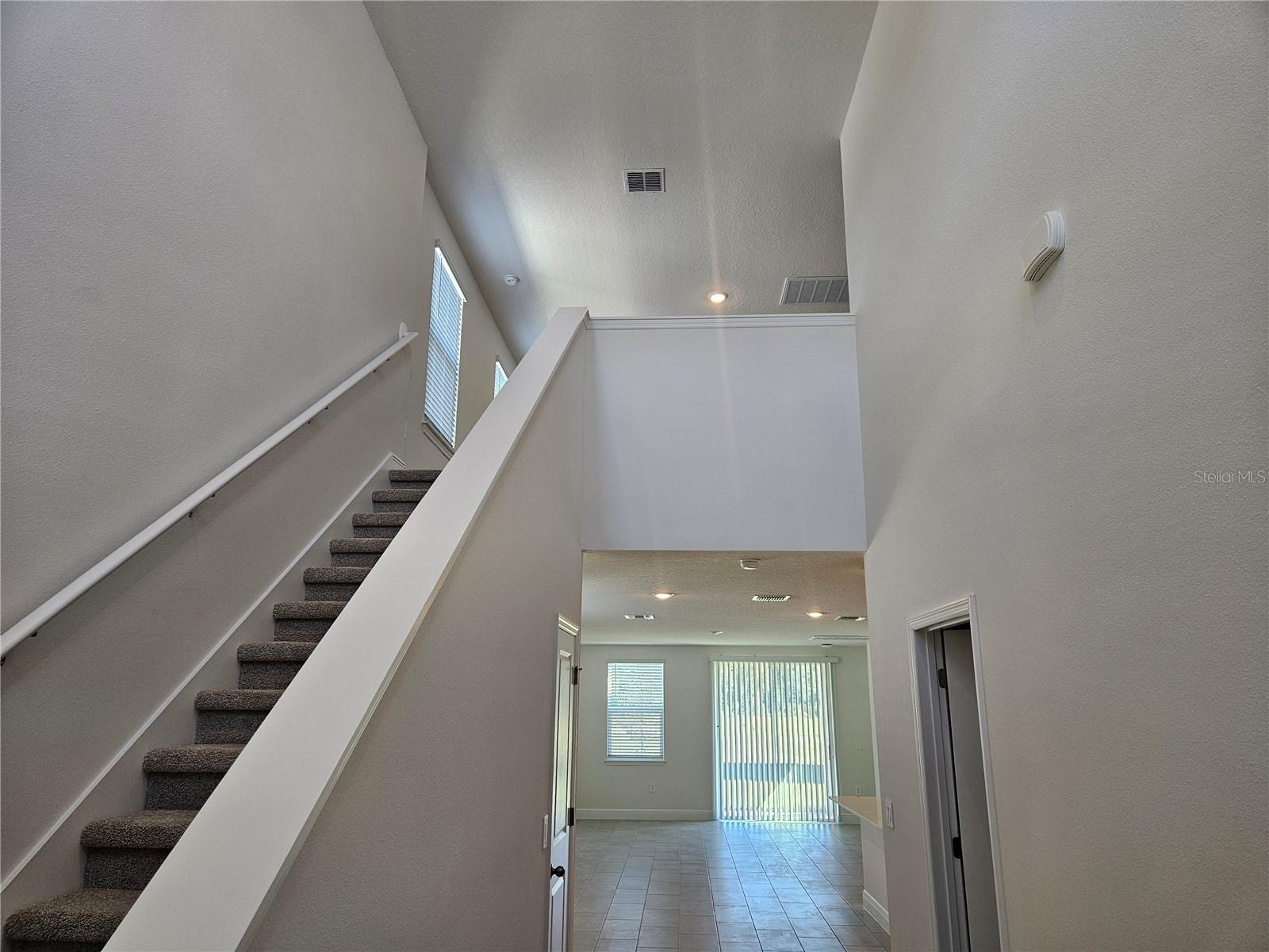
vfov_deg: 58.9
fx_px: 843
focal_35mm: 23
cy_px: 476
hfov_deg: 73.9
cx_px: 634
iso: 125
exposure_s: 1/120
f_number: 1.8
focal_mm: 5.4
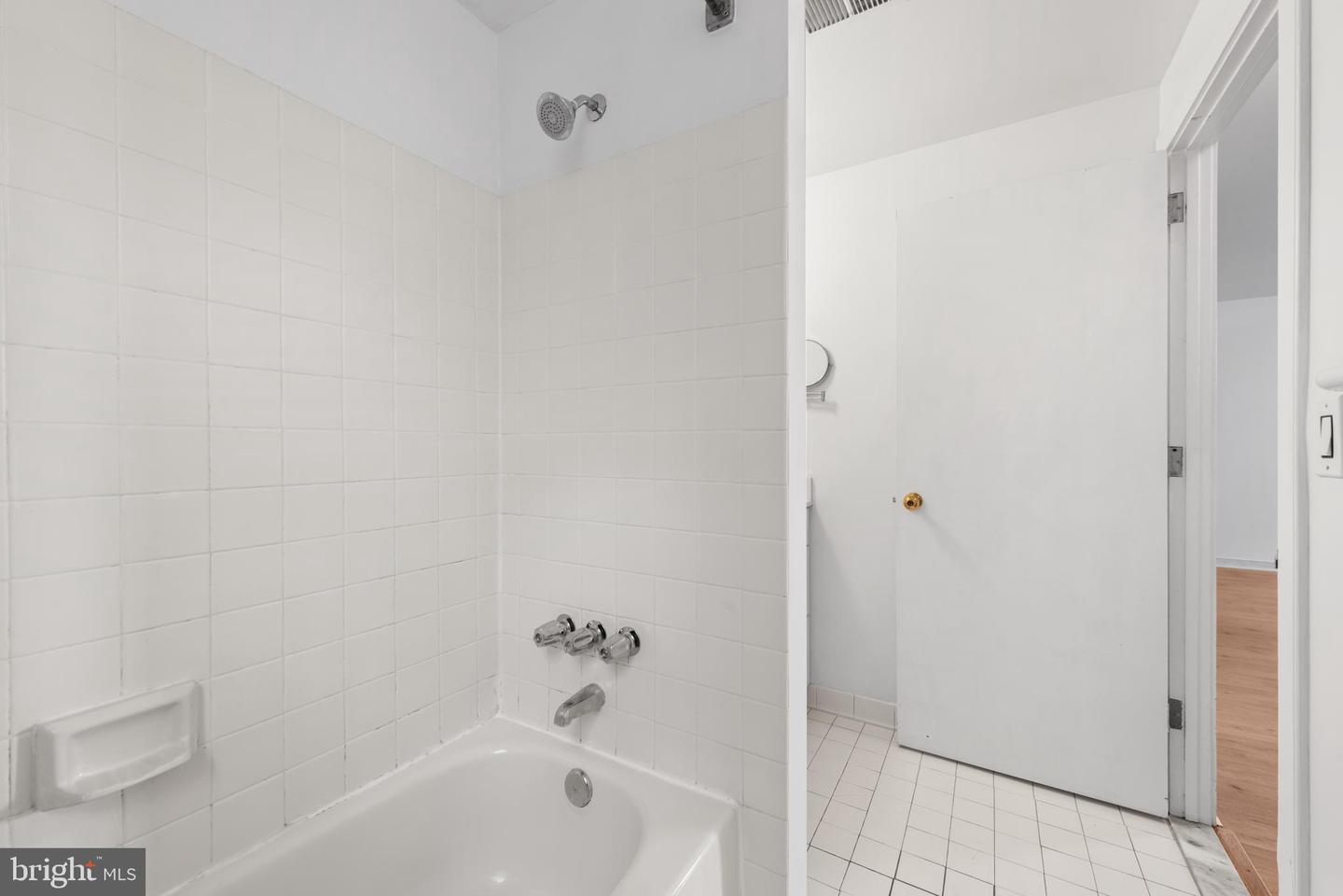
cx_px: 672
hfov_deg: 104.3
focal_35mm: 14
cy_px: 448
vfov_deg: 81.2
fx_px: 522
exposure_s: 1/1.25
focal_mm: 14
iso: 320
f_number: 10
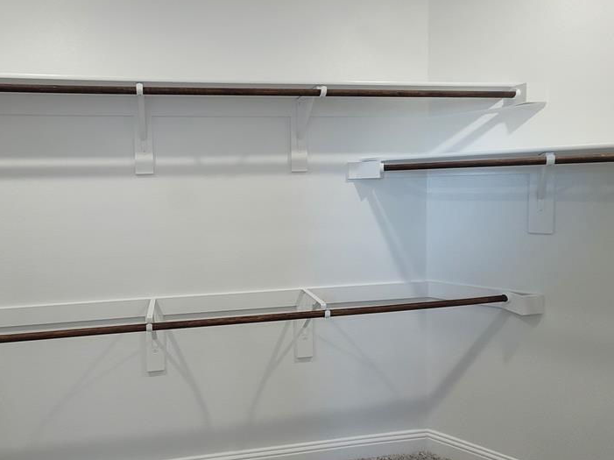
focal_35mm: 19
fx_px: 337
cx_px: 222
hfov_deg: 82.7
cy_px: 202
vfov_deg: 68.4
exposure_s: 1/60
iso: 160
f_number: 2.2
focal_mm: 1.74
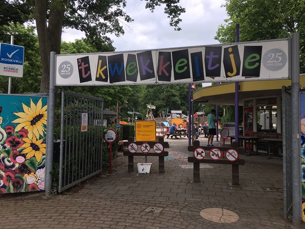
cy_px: 114
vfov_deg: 48.2
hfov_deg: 61.7
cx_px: 152
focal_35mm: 29
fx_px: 255
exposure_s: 1/342
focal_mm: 4.15
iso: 25
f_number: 2.2
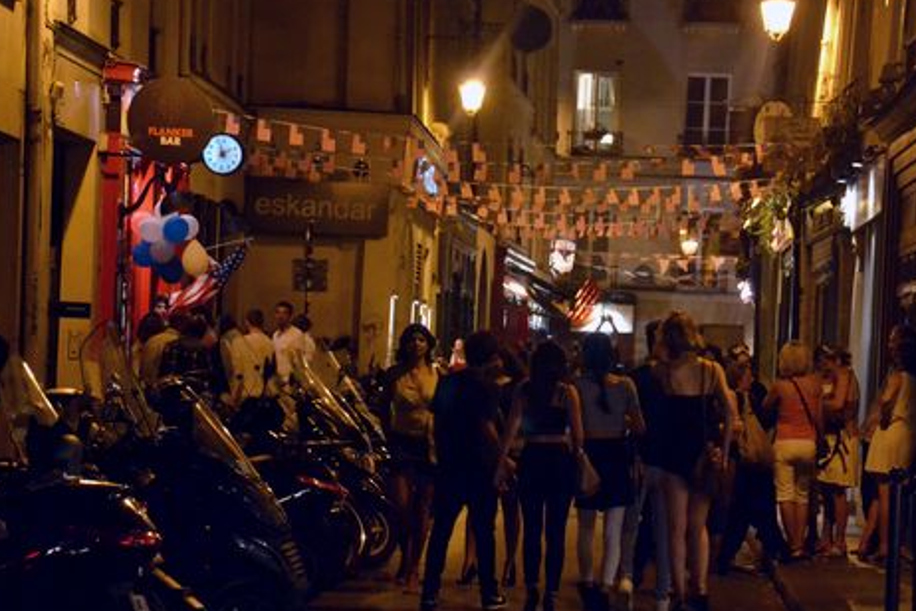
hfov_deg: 13.2
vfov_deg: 8.8
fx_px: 3969
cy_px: 383
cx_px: 521
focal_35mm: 156
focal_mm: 80
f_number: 5.3
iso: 3200
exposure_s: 1/30
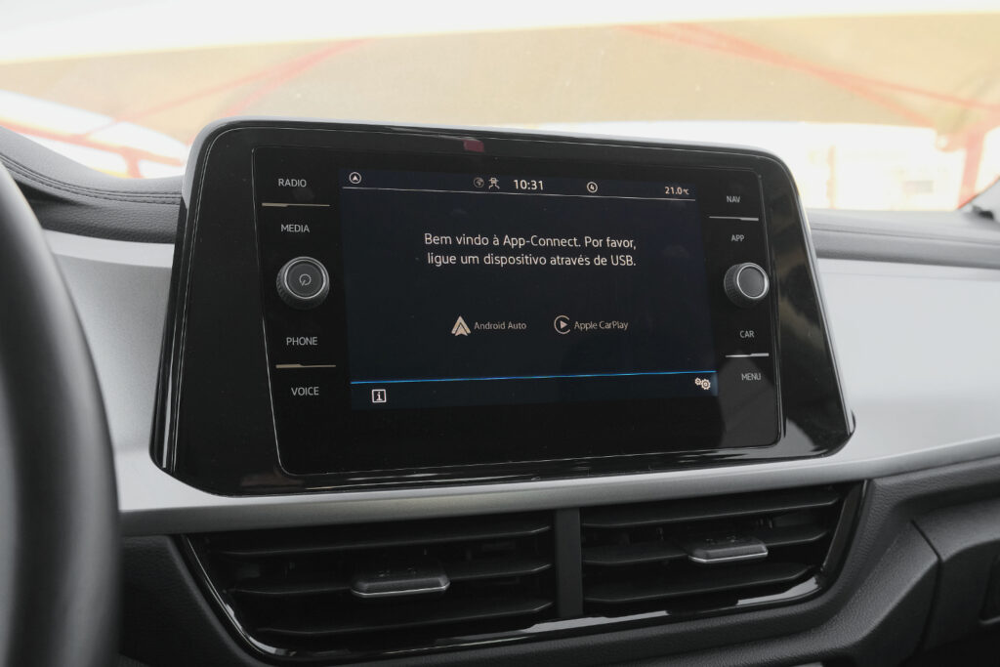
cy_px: 334
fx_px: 889
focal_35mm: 32
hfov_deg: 58.7
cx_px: 500
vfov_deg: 41.1
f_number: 6.4
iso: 2000
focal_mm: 21.5
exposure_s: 1/200
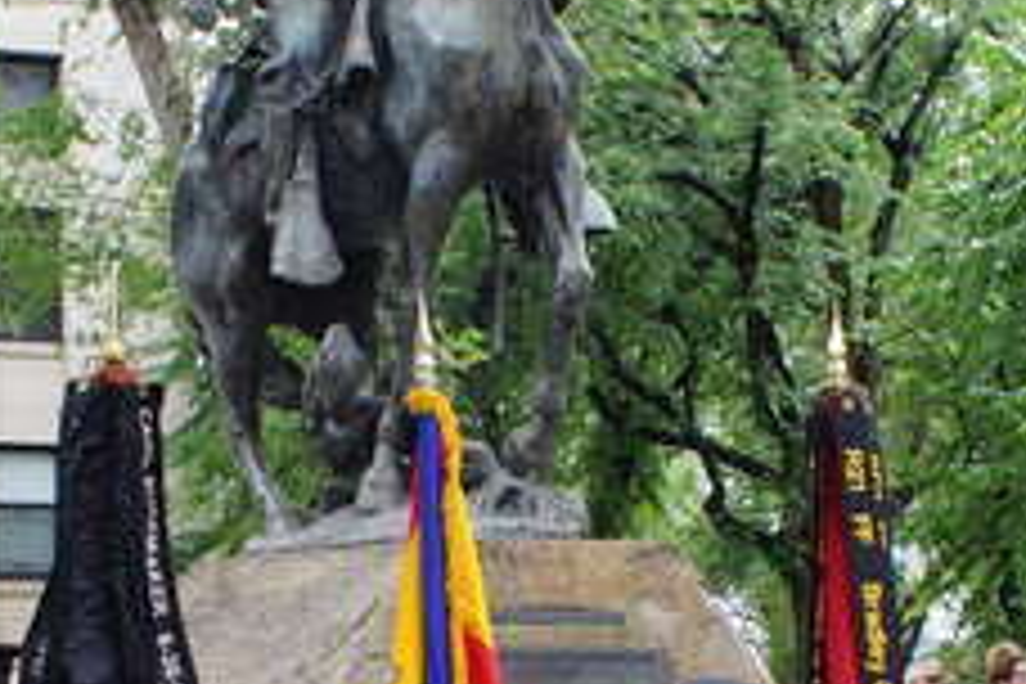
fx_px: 3306
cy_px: 659
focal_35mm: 116
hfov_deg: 17.6
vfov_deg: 11.7
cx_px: 554
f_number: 8
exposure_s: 1/200
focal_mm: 22
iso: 400
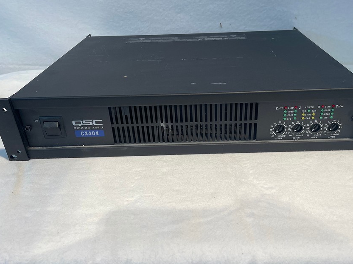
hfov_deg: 56.7
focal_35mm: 32
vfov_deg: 44.1
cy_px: 142
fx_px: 326
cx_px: 195
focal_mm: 4.2
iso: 32
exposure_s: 1/127
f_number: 1.6
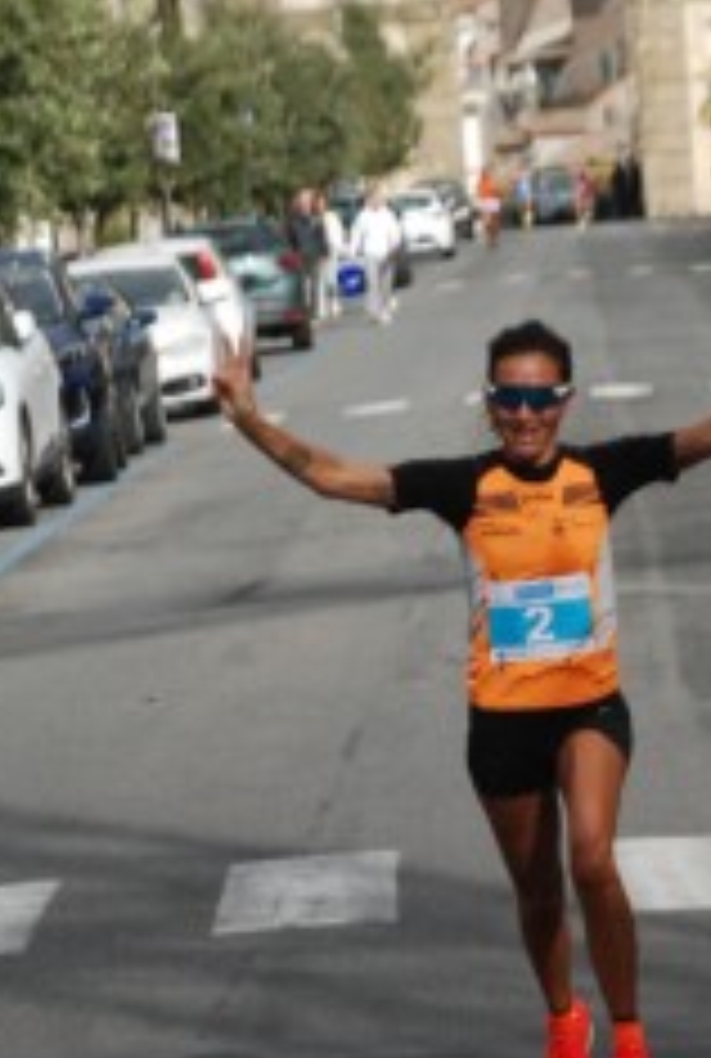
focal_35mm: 306
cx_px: 443
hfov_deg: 4.5
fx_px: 9012
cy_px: 986
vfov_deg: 6.7
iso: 1000
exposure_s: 1/2000
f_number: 8
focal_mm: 80
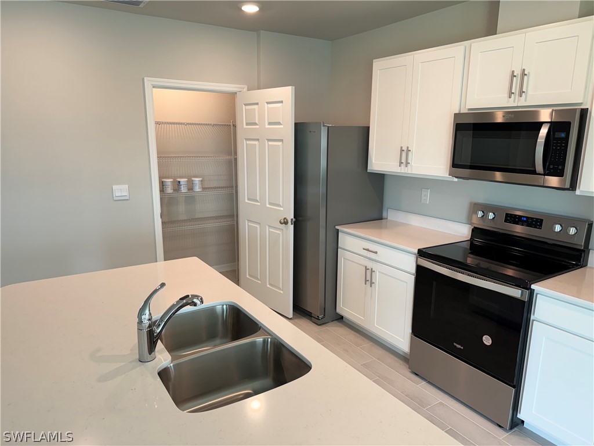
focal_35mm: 24
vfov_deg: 56.8
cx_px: 297
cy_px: 223
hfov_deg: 71.6
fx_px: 412
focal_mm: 6.76
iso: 125
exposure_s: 1/120
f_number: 1.78
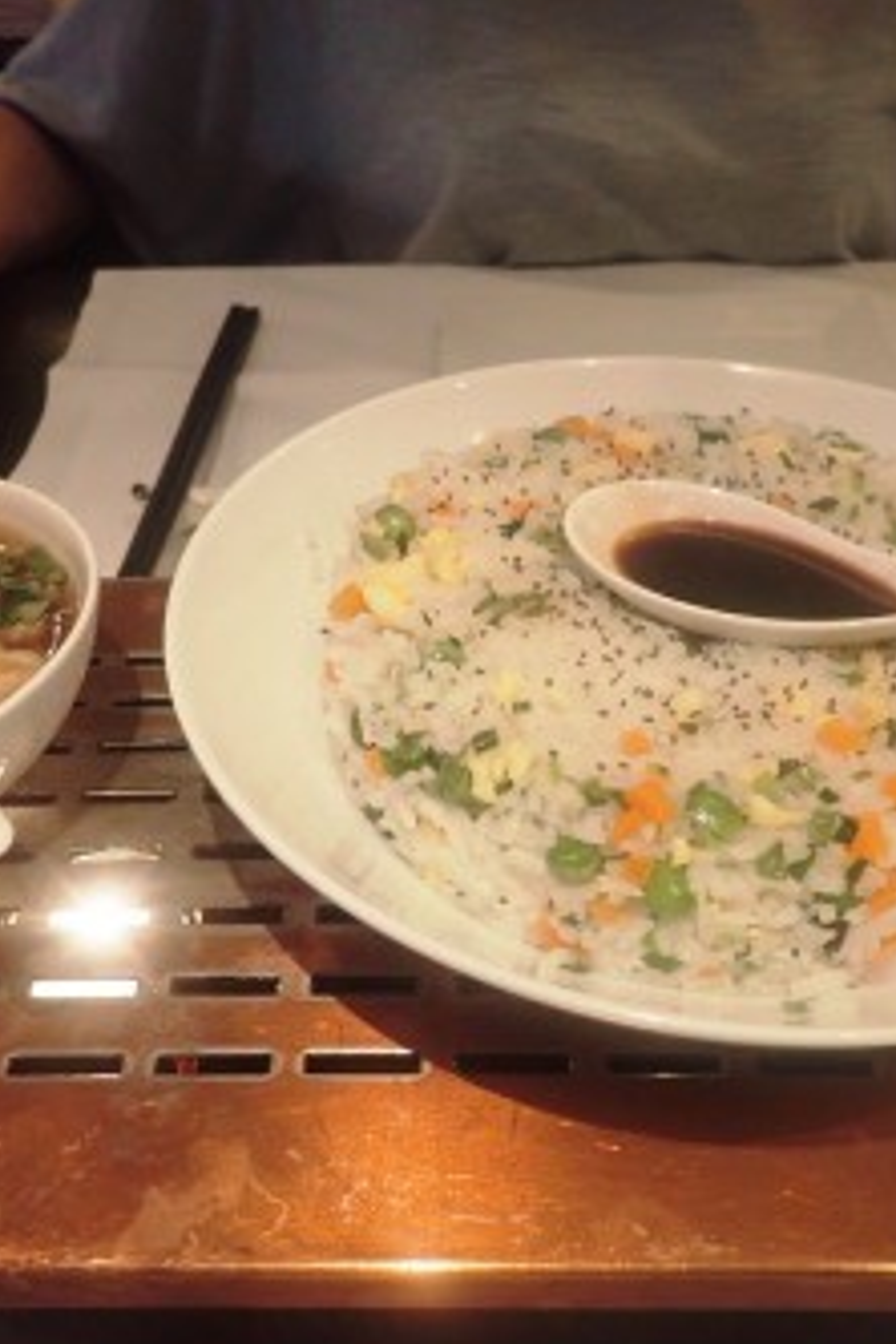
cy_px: 670
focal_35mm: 35
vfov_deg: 54.4
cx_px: 420
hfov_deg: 37.8
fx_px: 1307
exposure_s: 1/30
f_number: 2
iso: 500
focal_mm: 4.5
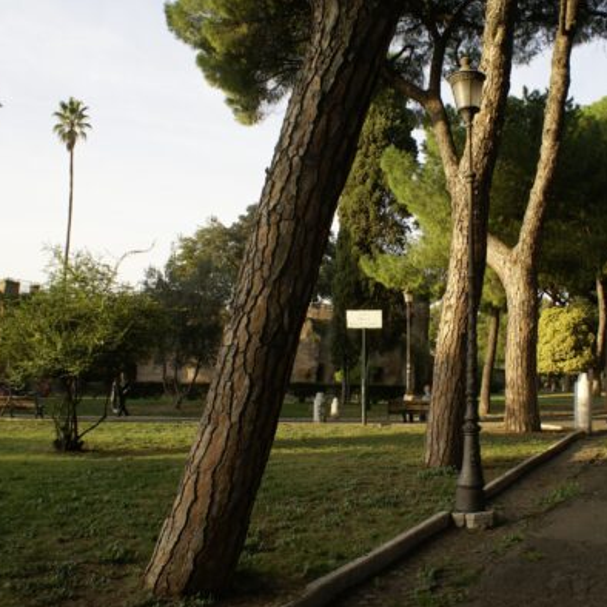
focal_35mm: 35
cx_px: 364
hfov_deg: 47.0
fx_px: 694
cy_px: 307
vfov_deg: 47.2
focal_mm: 18
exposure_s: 1/80
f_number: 8
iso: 100
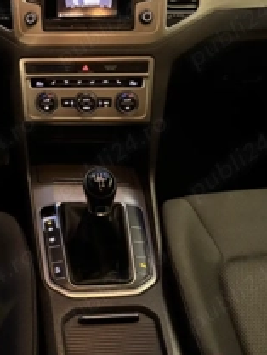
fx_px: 473
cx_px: 14
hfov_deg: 29.8
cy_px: 46
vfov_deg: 38.8
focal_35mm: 46
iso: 1000
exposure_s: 1/30
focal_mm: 6.76
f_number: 1.78
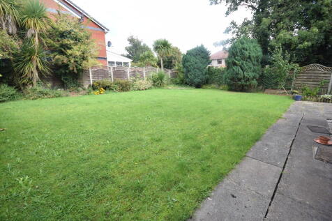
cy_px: 110
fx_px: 152
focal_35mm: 16
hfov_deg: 95.0
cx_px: 166
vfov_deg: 72.0
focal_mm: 11
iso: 360
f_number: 8
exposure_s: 1/250
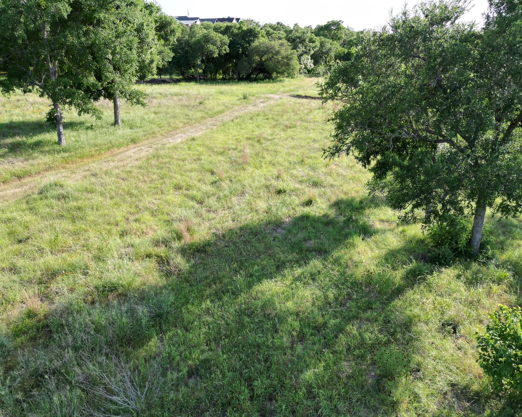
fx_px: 402
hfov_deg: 66.0
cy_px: 201
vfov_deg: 54.9
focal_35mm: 26
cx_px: 276
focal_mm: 6.72
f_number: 1.7
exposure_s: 1/1000
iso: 100
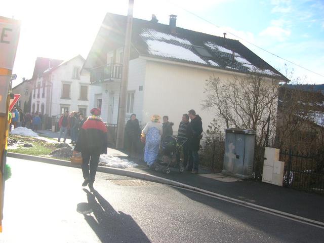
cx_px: 162
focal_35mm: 35
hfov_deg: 52.6
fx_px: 328
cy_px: 122
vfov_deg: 40.7
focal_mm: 5.8
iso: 50
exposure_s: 1/658
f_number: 2.8
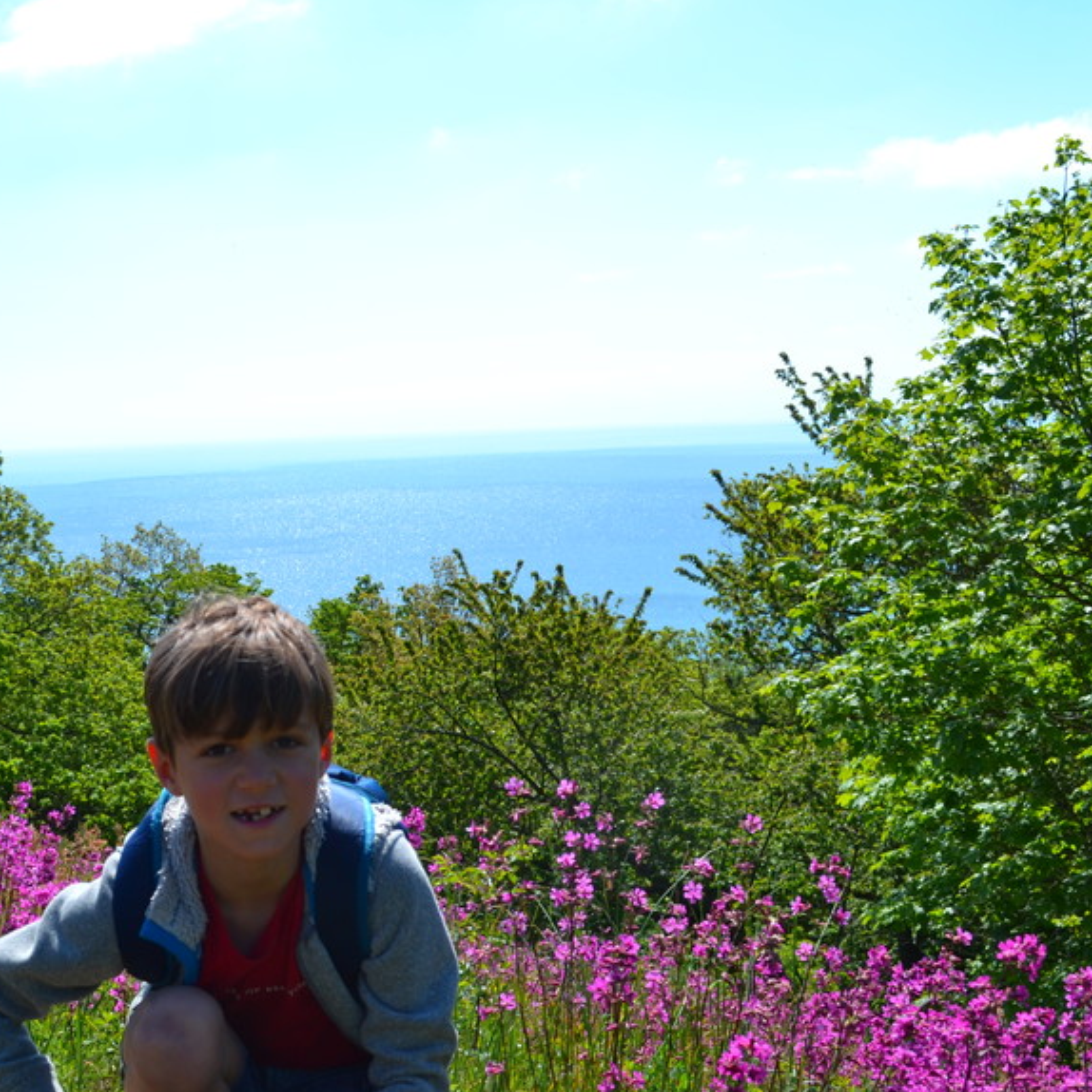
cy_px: 585
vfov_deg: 34.0
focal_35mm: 50
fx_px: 1785
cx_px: 306
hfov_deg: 33.5
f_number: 7.1
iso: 100
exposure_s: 1/200
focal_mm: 22
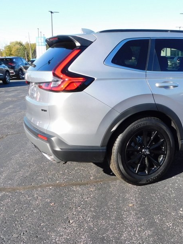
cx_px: 169
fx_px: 296
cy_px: 102
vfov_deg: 44.7
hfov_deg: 32.4
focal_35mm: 42
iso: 125
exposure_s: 1/640
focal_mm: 4.5
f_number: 3.1
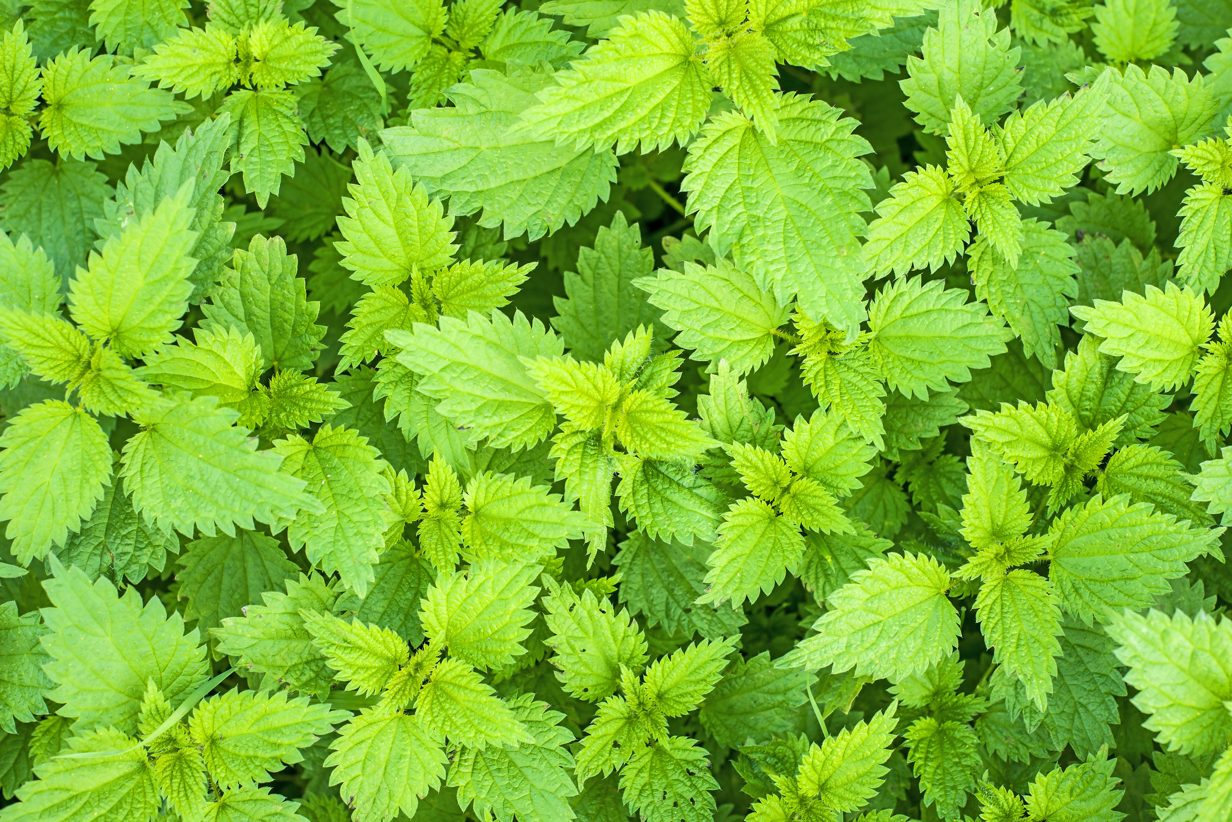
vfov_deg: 27.0
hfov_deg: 39.6
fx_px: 1712
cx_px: 616
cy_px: 411
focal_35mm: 50
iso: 400
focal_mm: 50
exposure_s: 1/60
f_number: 5
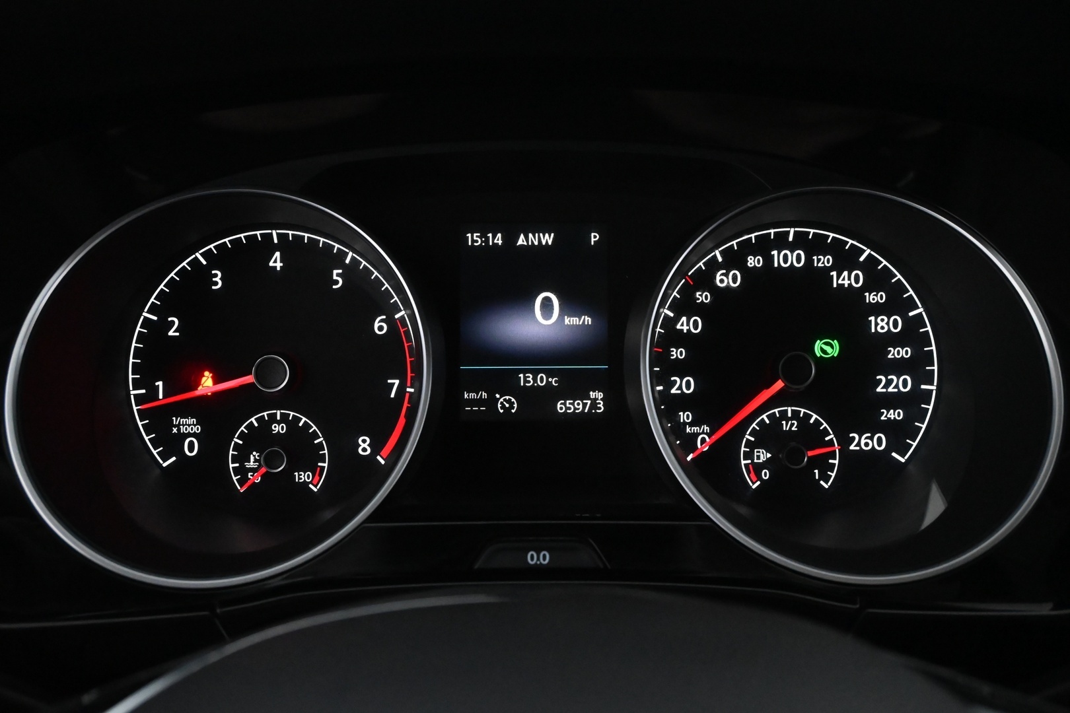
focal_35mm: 34
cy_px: 356
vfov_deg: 39.1
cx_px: 535
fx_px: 1003
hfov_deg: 56.1
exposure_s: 1/50
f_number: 5.6
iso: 6400
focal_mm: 22.5
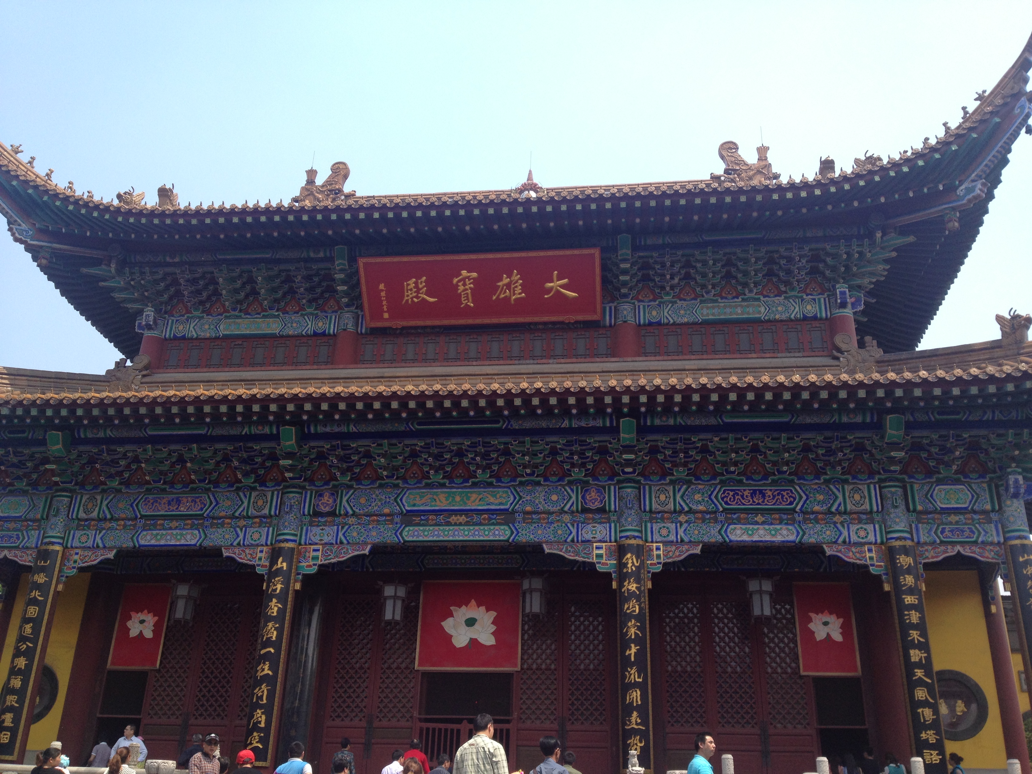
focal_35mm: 35
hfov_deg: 52.6
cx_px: 516
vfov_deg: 40.7
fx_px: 1043
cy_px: 387
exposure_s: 1/986
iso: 50
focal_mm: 4.28
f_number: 2.4
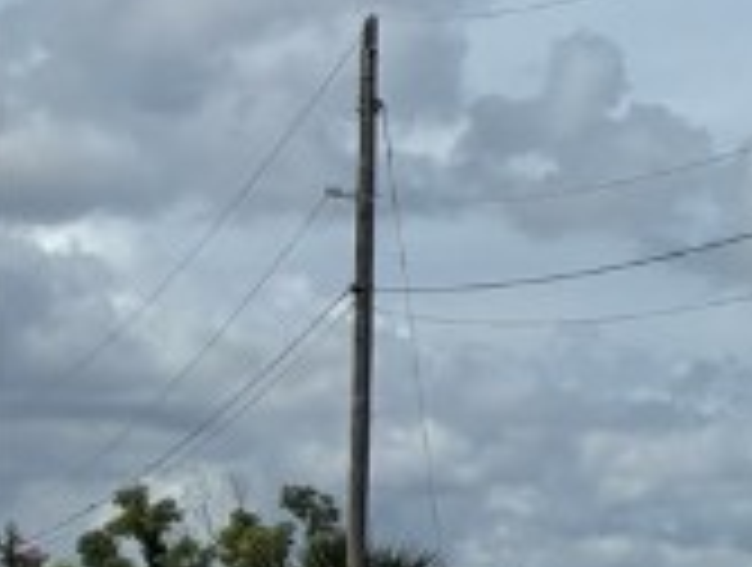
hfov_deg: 9.5
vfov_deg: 9.3
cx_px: 2292
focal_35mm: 159
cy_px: 526
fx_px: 3462
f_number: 1.6
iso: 50
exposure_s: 1/7692
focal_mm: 5.96
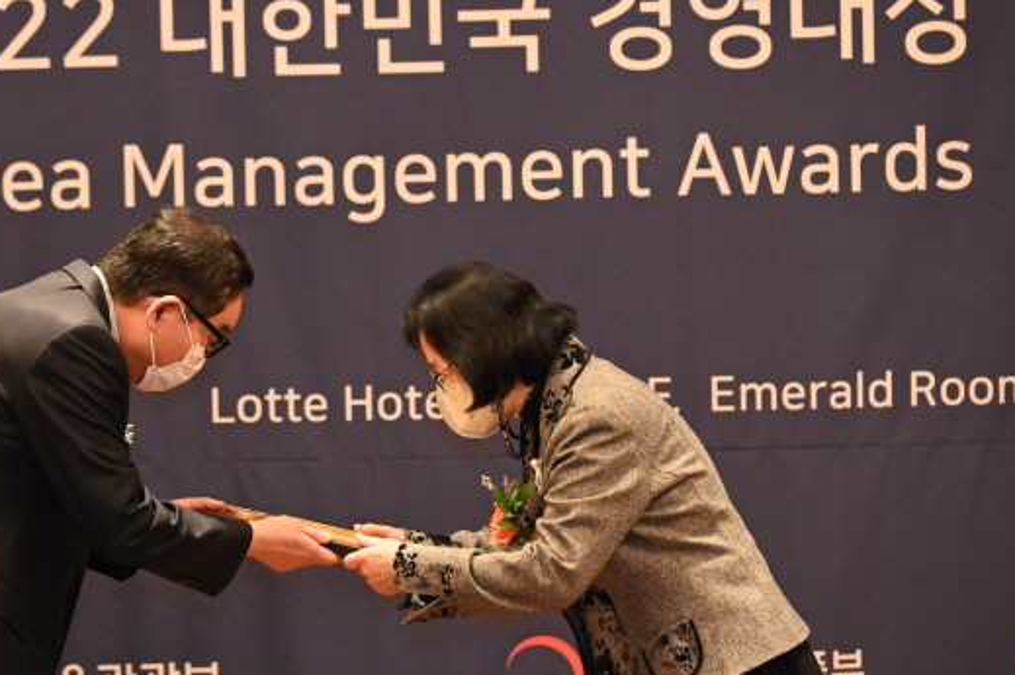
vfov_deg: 7.4
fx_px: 5211
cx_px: 348
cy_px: 299
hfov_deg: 11.1
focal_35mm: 185
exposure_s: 1/125
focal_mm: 120
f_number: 4
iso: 8000
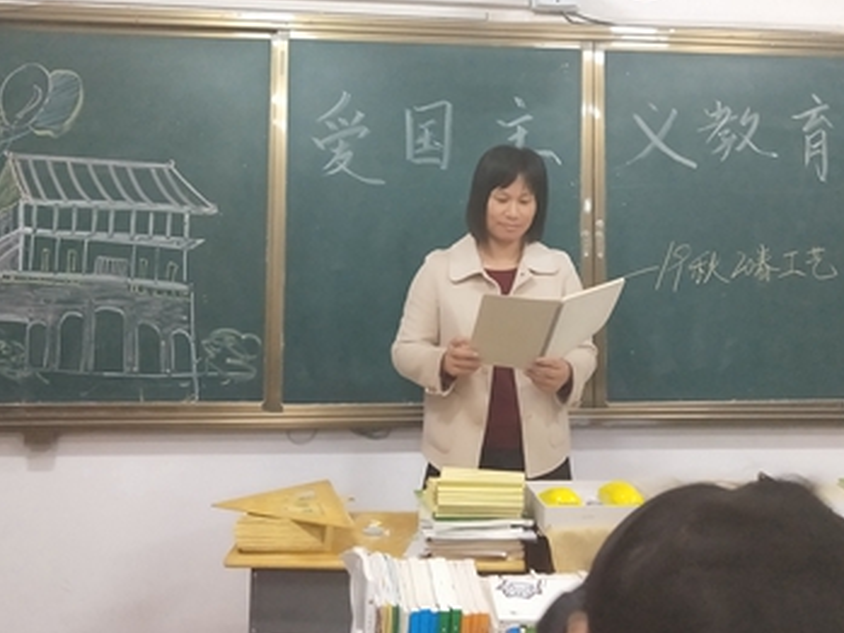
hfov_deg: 43.8
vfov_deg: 33.4
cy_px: 216
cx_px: 450
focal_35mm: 43
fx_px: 1049
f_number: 1.8
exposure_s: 1/33.3
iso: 414
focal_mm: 3.95
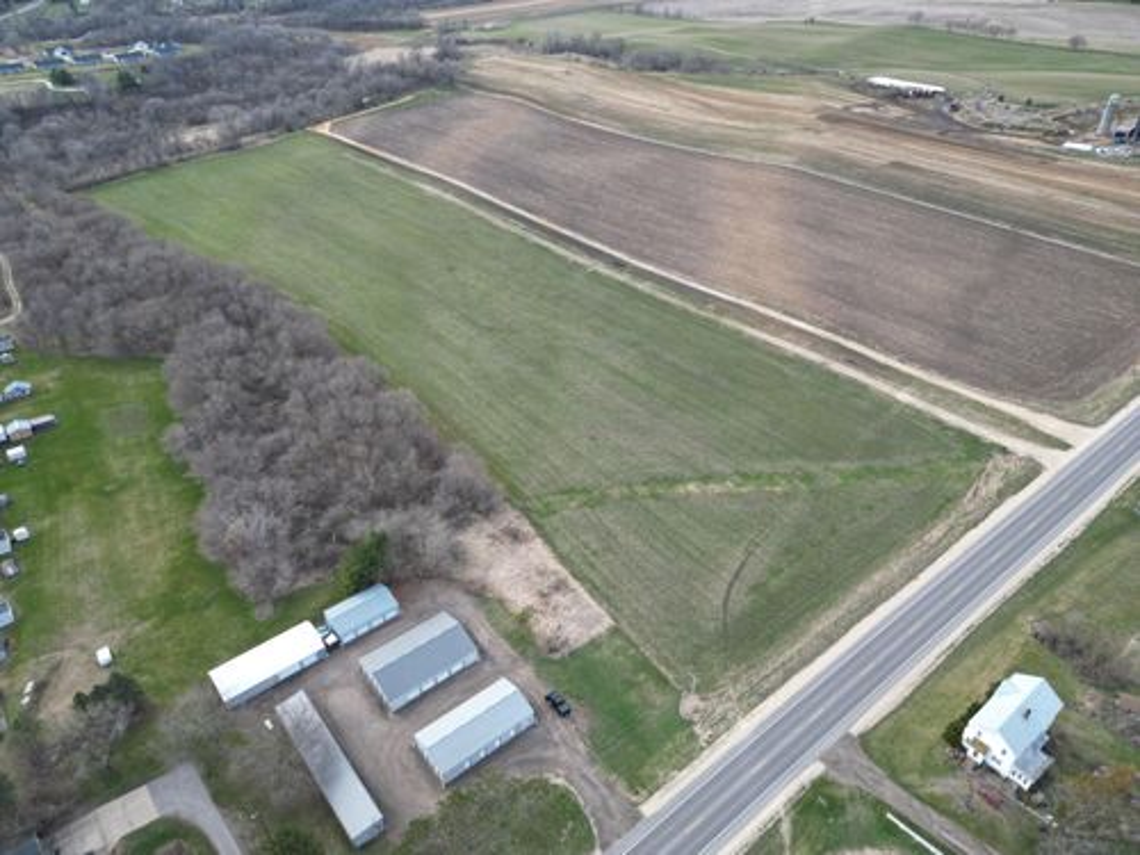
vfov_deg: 56.8
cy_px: 428
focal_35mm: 24
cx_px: 570
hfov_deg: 71.6
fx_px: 790
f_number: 1.7
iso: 100
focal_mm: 6.72
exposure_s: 1/500
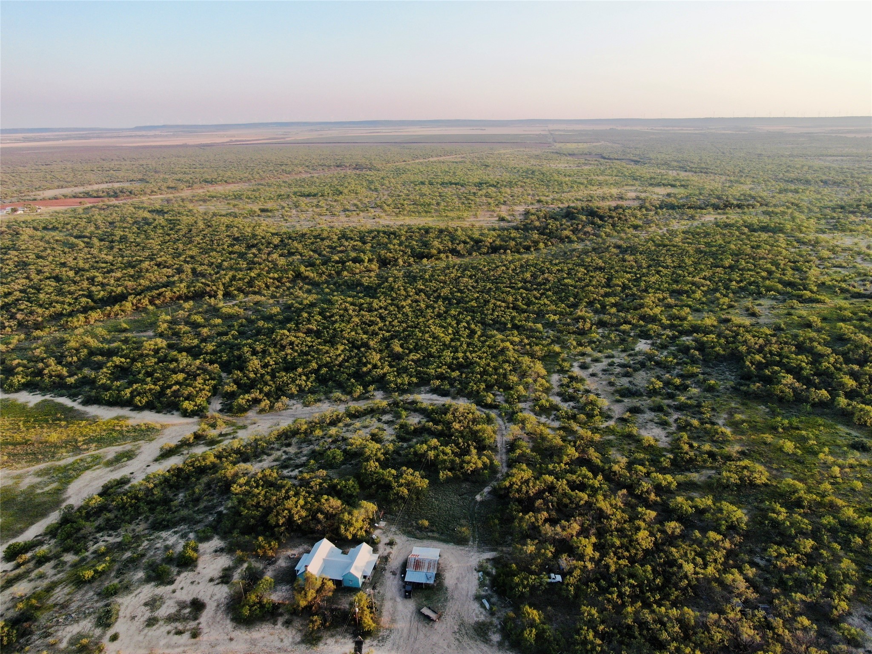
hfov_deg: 71.6
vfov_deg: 56.8
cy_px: 327
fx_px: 605
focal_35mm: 24
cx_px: 436
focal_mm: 4.39
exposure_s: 1/240
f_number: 2.8
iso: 110
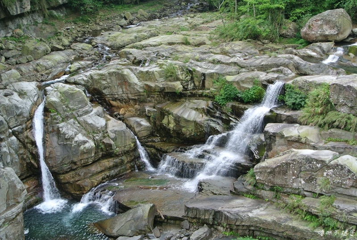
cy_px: 120
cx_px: 178
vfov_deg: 27.6
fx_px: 487
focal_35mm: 49
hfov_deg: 40.3
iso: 160
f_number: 4.5
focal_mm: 18.2
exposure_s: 1/250
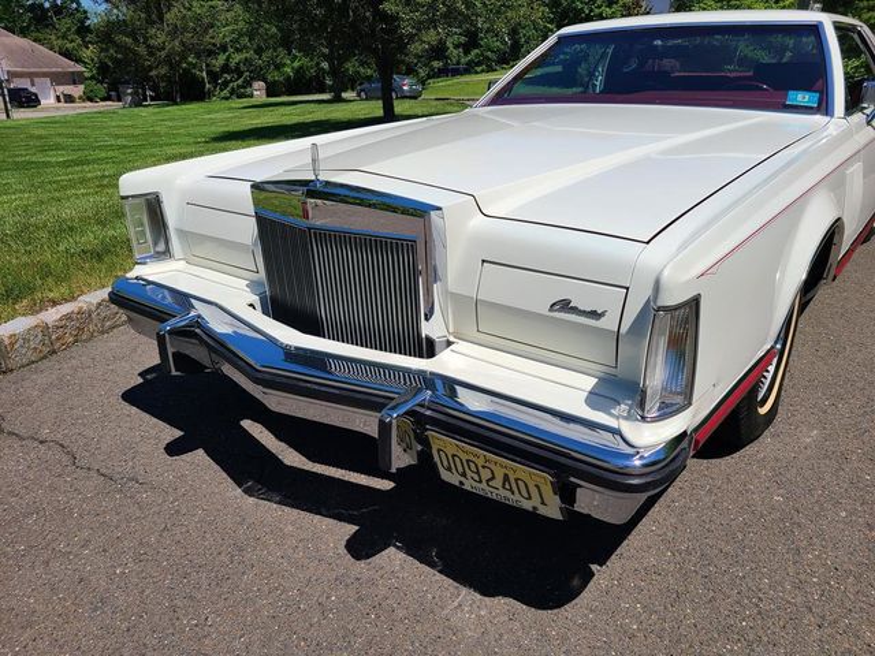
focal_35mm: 26
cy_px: 328
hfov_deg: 67.3
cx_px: 438
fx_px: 657
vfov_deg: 53.1
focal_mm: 5.4
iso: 40
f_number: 1.8
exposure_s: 1/4408
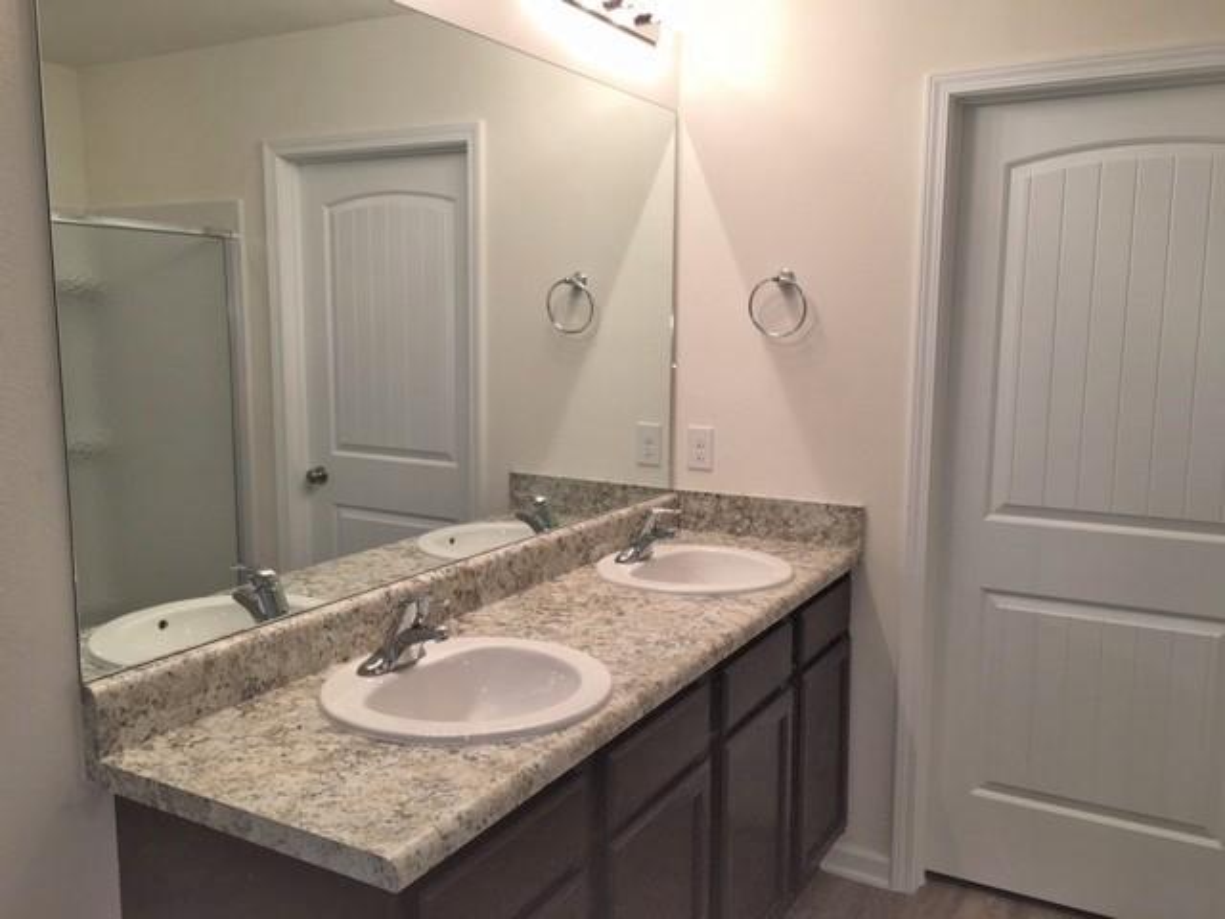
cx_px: 612
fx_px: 1026
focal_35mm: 29
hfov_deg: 61.7
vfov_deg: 48.2
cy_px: 460
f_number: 2.2
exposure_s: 1/30
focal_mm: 4.15
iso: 25
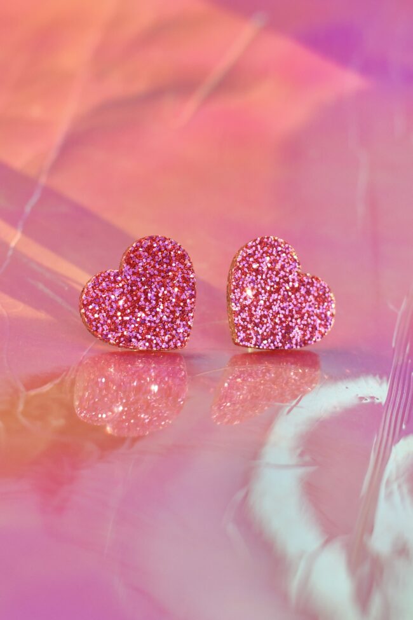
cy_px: 310
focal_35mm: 52
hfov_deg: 26.0
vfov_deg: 38.2
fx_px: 895
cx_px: 206
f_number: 4.5
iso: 400
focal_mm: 35
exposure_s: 1/640
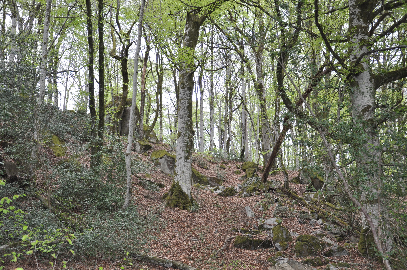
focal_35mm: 39
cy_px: 135
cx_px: 204
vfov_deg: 34.1
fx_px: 440
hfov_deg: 49.6
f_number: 4
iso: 320
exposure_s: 1/200
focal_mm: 26
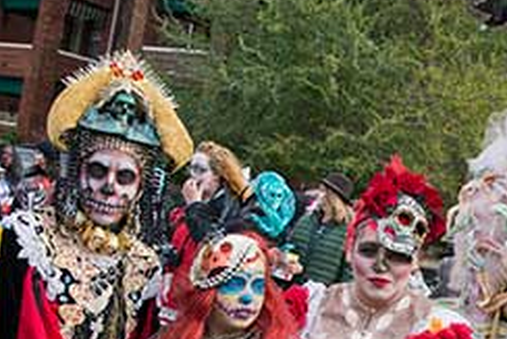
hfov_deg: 34.6
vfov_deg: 23.5
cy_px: 269
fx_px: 803
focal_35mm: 57
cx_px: 347
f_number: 4.8
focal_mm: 24
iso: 400
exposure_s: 1/1500
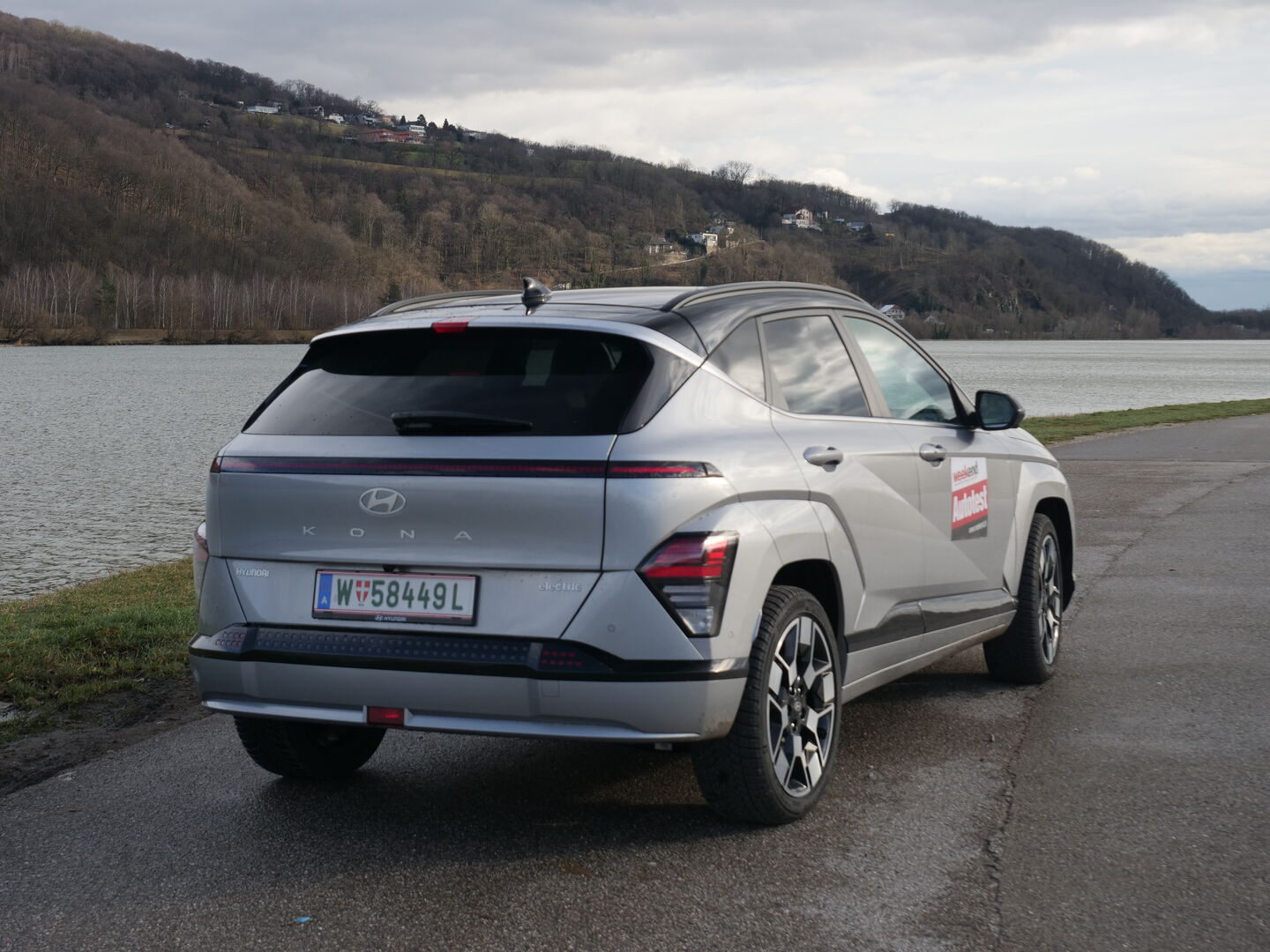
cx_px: 635
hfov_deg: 34.3
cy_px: 476
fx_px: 2055
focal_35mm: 56
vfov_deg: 26.1
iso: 200
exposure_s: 1/250
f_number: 5
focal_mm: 28
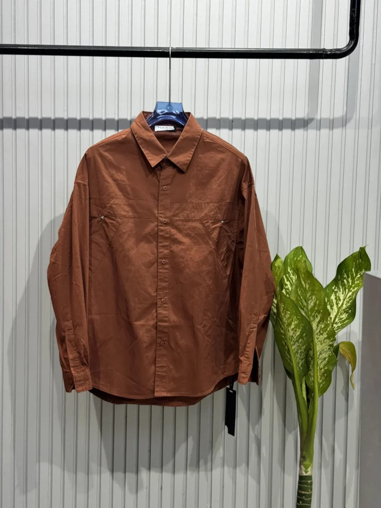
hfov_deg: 30.3
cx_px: 190
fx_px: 704
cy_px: 254
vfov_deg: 39.7
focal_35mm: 48
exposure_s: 1/218
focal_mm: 6.76
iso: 50
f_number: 1.78
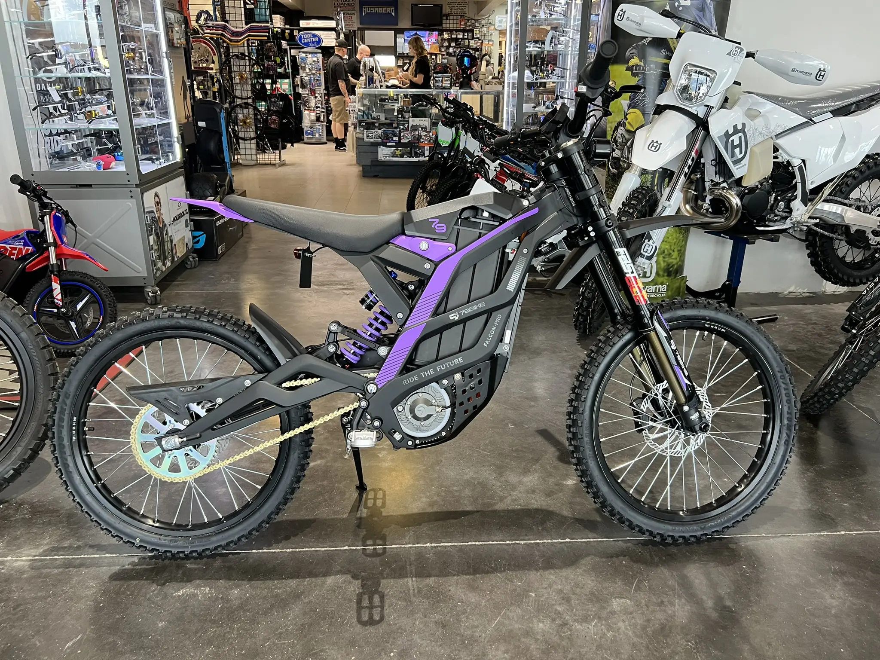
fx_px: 661
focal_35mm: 26
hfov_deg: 67.3
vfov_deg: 53.1
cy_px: 330
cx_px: 440
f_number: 1.5
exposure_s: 1/60
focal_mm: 5.7
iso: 160
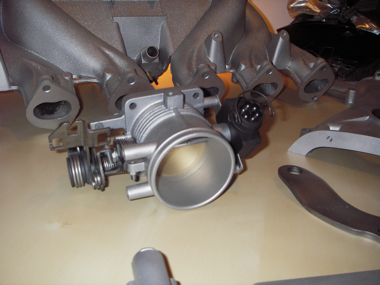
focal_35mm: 38
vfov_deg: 37.7
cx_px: 190
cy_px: 142
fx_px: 417
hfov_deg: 49.0
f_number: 3.3
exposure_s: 1/30
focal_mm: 6.3
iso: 100
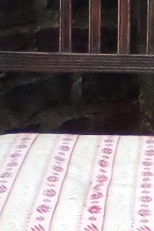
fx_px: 1025
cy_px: 194
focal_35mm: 160
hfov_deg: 8.5
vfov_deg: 12.8
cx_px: 150
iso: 167
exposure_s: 1/120
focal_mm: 2.38
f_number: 2.4
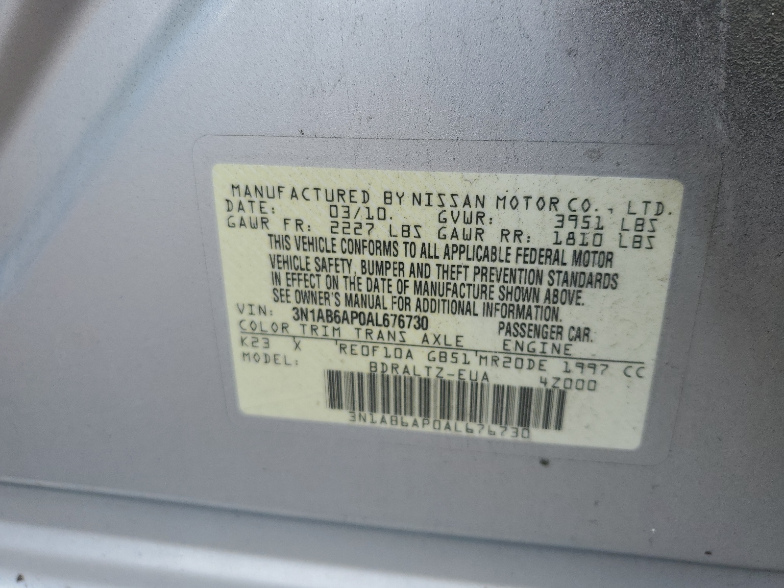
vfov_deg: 53.1
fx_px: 589
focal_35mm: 26
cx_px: 392
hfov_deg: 67.3
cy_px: 294
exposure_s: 1/909
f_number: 1.5
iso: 50
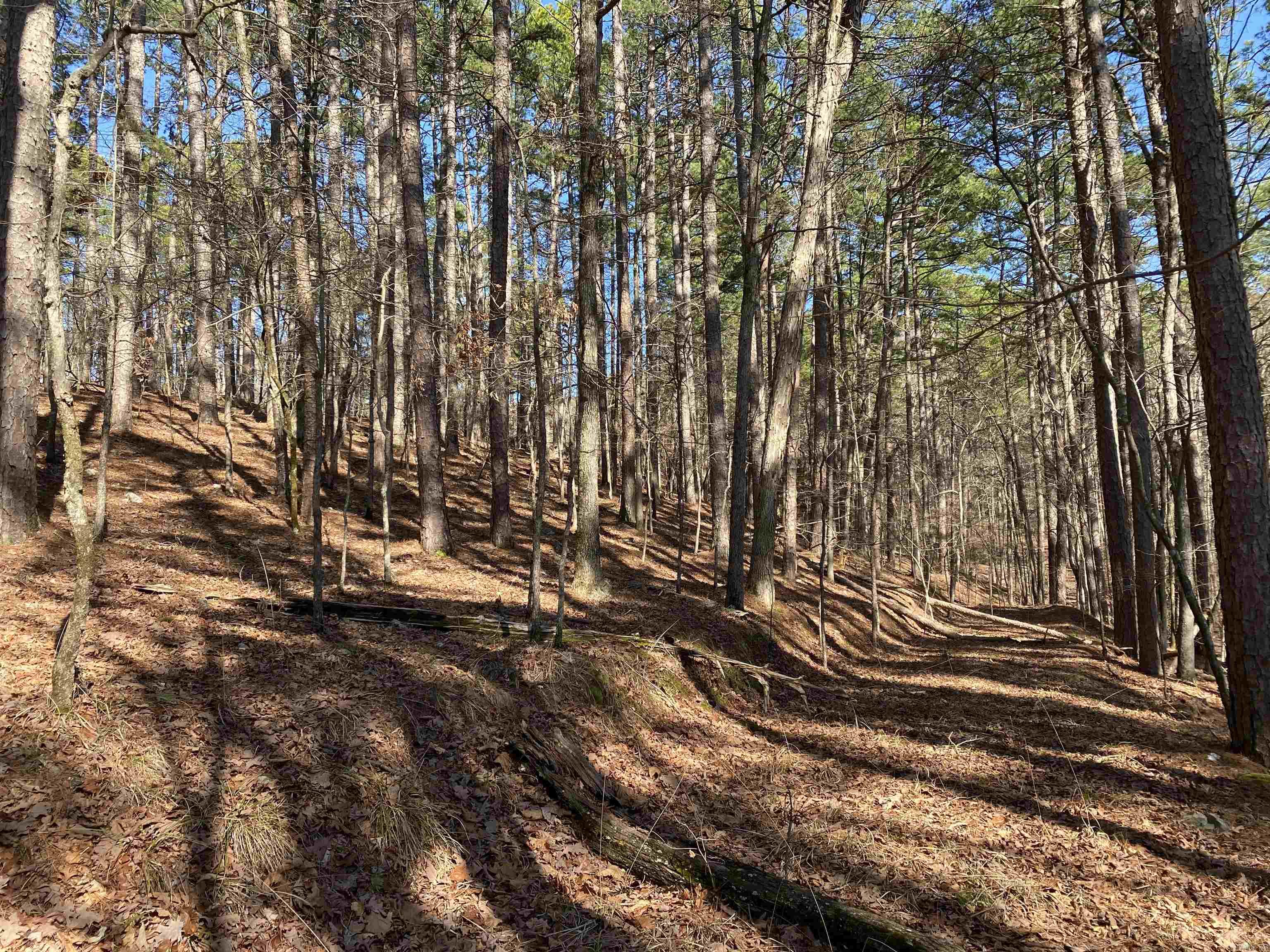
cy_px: 476
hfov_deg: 67.3
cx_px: 635
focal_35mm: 26
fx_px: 954
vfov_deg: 53.1
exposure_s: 1/477
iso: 32
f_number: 1.8
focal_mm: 4.25
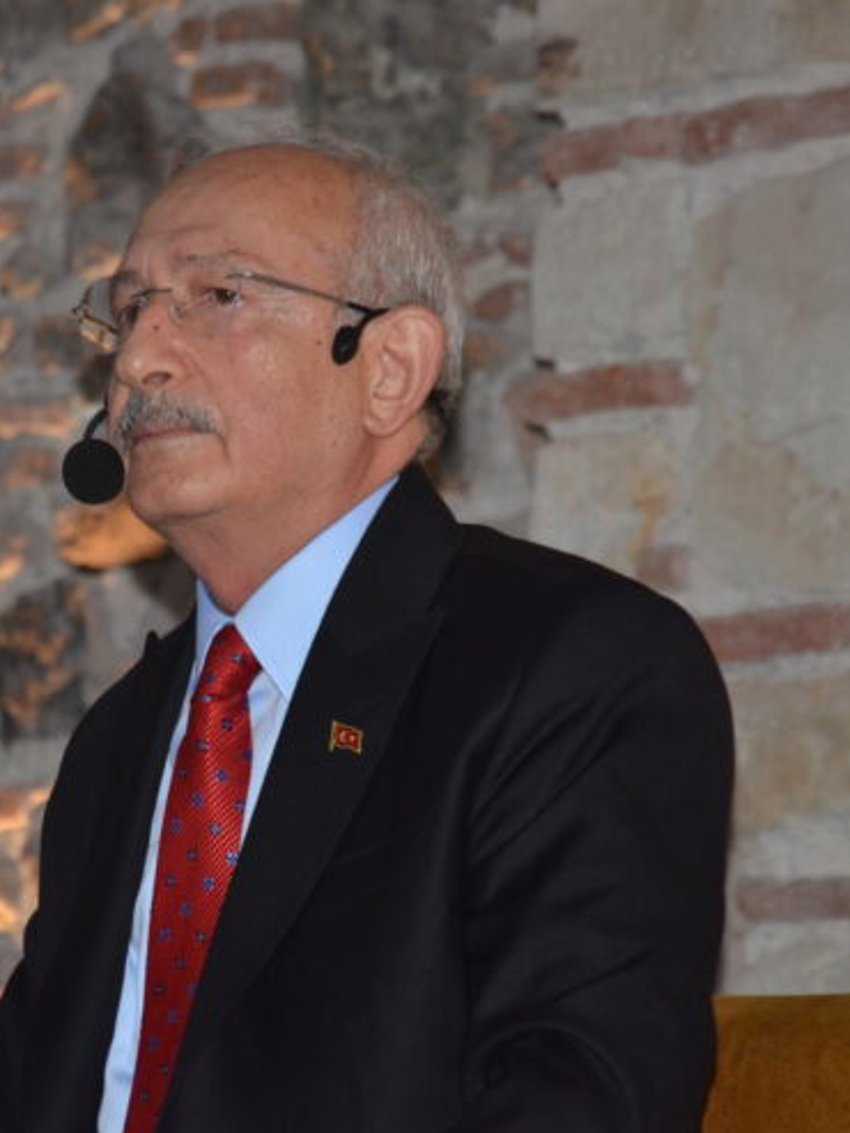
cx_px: 239
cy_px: 566
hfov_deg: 6.5
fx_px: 7518
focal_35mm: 230
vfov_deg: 8.6
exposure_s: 1/60
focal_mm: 105
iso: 1250
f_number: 5.6
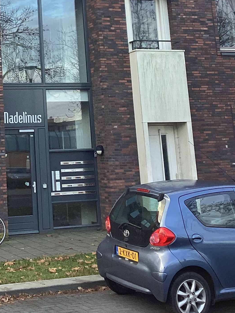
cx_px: 3
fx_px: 652
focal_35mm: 72
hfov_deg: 19.9
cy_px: 5
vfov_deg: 25.8
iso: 64
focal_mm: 3.3
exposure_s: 1/120
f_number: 2.4
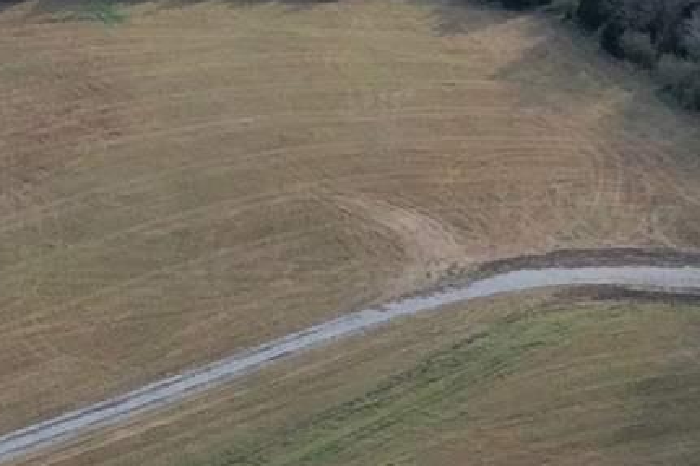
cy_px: 219
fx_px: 3460
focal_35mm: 178
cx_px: 754
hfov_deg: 11.4
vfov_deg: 7.7
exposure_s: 1/2500
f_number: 1.8
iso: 400
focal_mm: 8.67
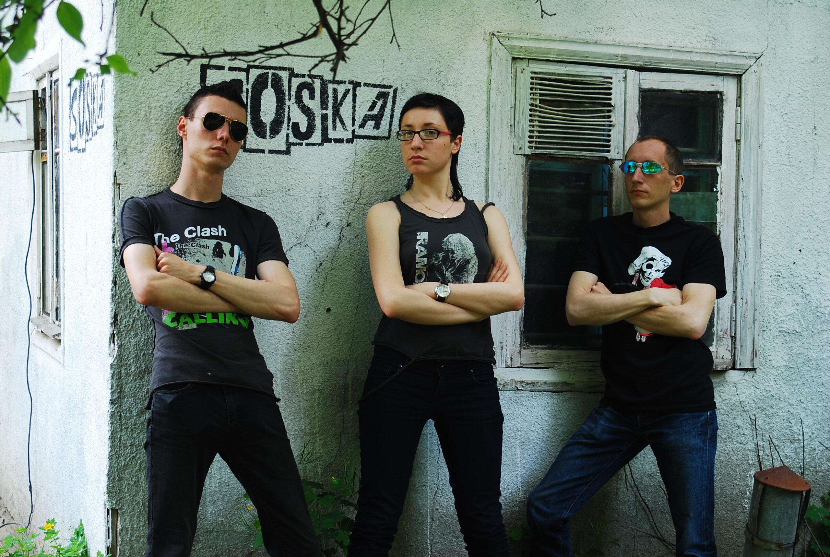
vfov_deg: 19.0
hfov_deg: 28.0
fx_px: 1663
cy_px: 278
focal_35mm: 72
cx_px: 415
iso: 100
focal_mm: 48
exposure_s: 1/10
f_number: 4
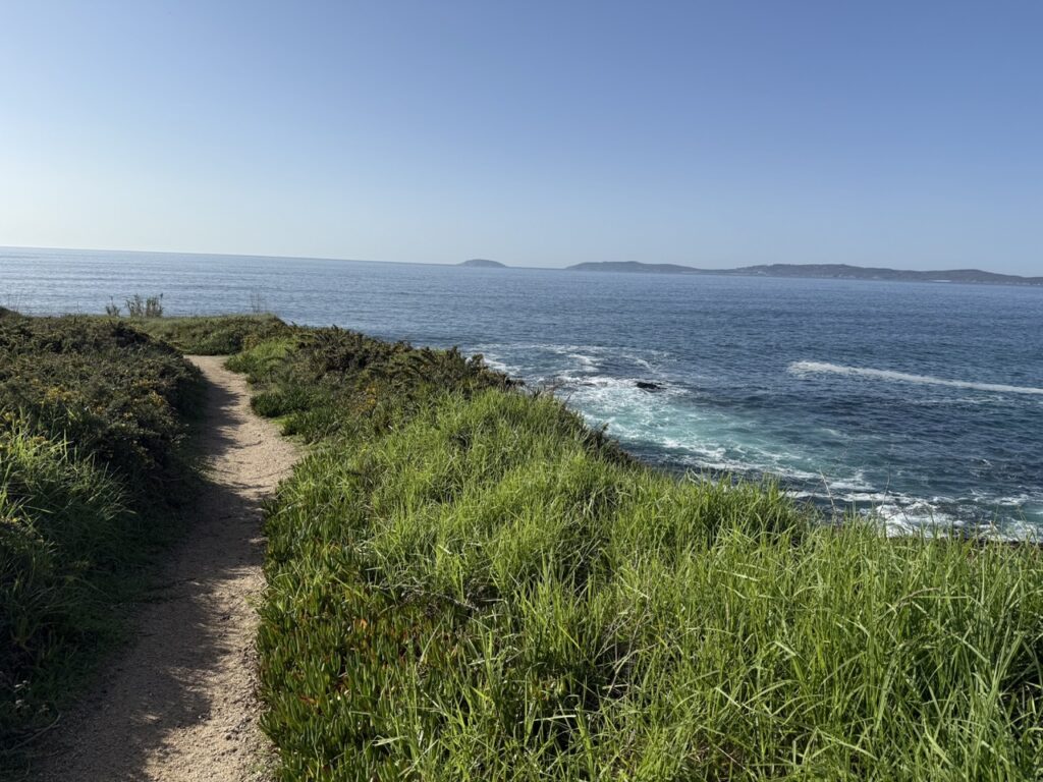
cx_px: 522
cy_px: 391
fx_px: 723
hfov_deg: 71.6
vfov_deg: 56.8
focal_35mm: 24
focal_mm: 6.76
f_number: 1.78
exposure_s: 1/6711
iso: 80
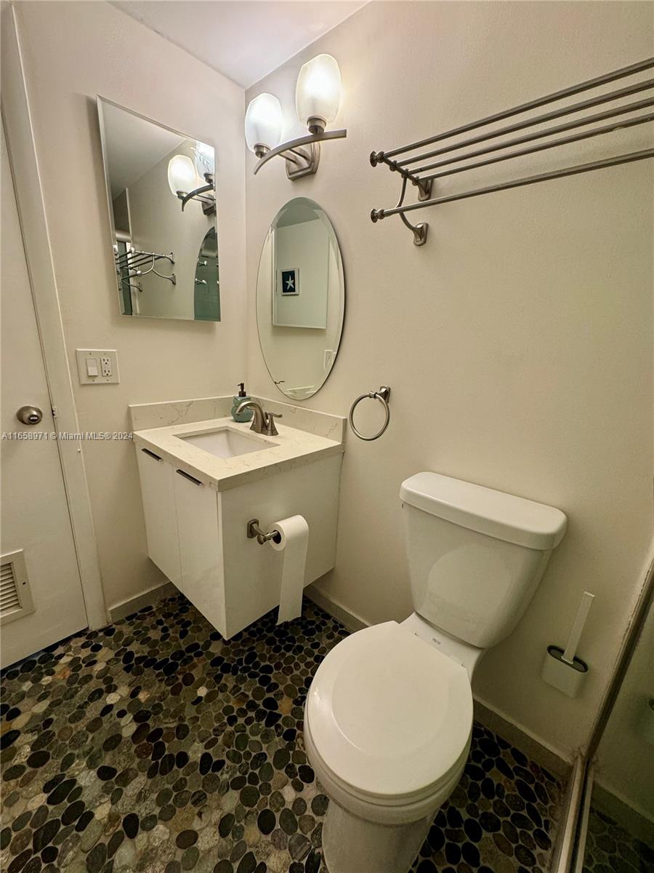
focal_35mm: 14
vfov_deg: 102.1
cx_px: 327
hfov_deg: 85.7
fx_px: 353
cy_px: 436
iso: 160
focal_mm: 2.22
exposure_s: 1/60
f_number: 2.2
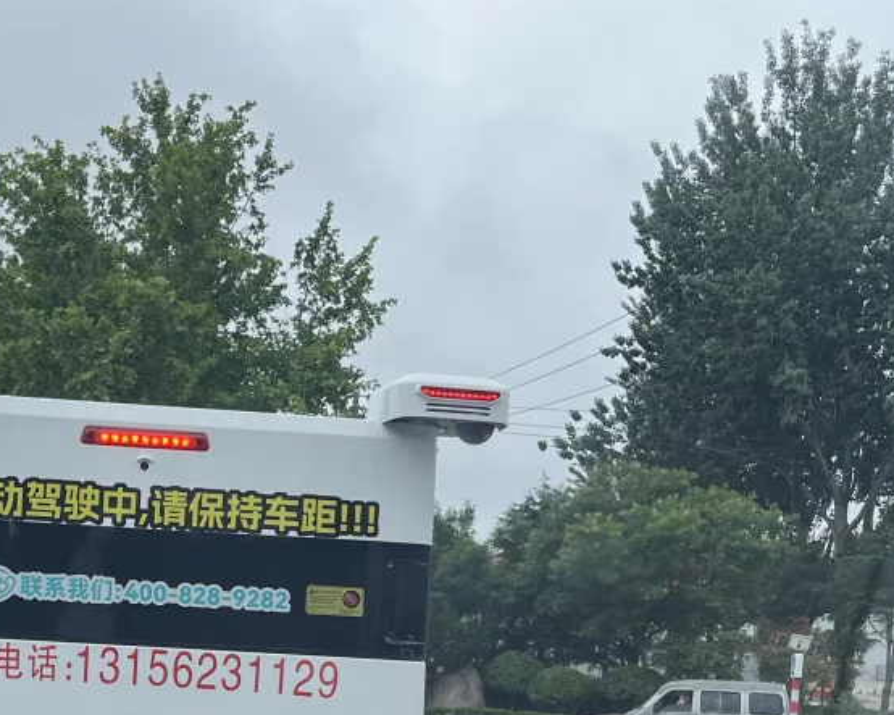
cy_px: 662
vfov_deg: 22.5
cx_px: 86
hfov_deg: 27.7
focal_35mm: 66
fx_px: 1746
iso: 50
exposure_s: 1/804
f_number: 1.6
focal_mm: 5.1
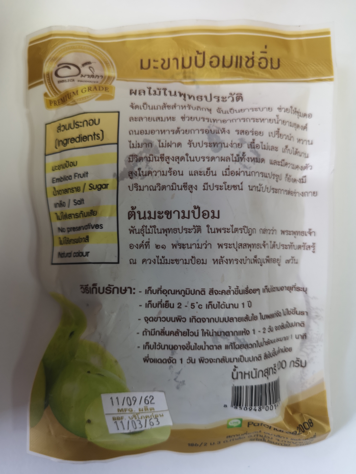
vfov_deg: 65.3
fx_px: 370
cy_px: 237
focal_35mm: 27
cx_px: 178
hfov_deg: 51.4
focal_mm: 3.95
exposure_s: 1/50
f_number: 1.8
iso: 100
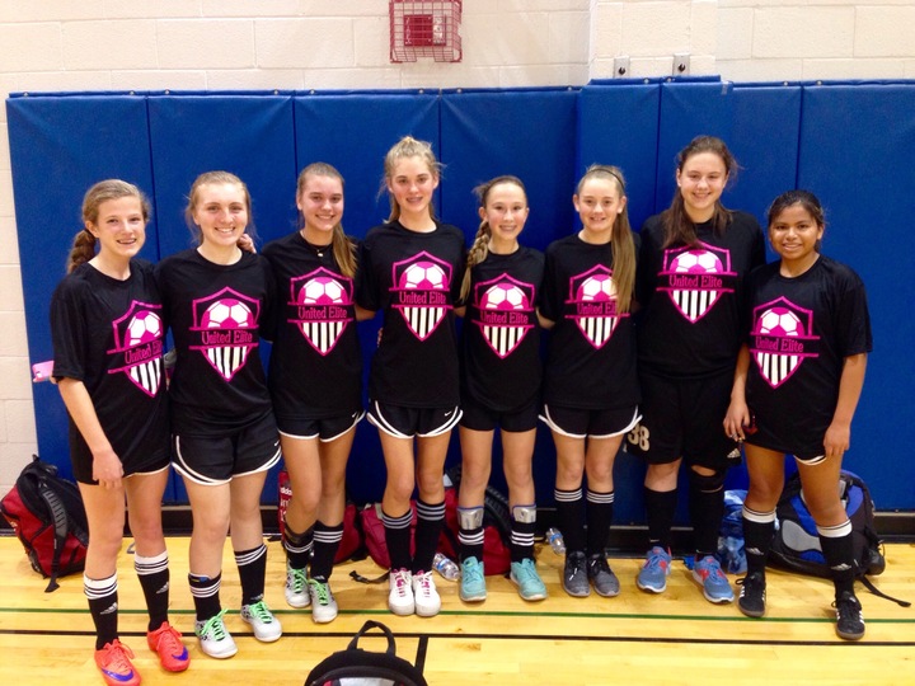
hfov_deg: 55.4
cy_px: 343
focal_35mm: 33
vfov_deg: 42.9
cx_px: 458
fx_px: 872
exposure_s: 1/20
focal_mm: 4.12
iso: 160
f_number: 2.4
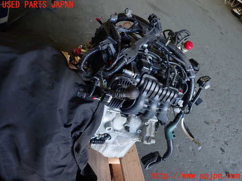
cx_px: 121
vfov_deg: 46.8
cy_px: 90
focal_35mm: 30
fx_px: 210
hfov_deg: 60.0
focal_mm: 5.4
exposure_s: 1/60
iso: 200
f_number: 2.3
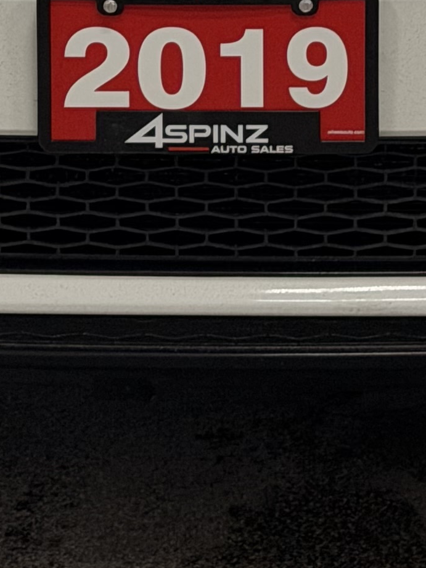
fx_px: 3447
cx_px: 208
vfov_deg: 8.9
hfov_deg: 7.1
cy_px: -568
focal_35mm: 210
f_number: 1.78
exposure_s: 1/170
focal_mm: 6.76
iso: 80
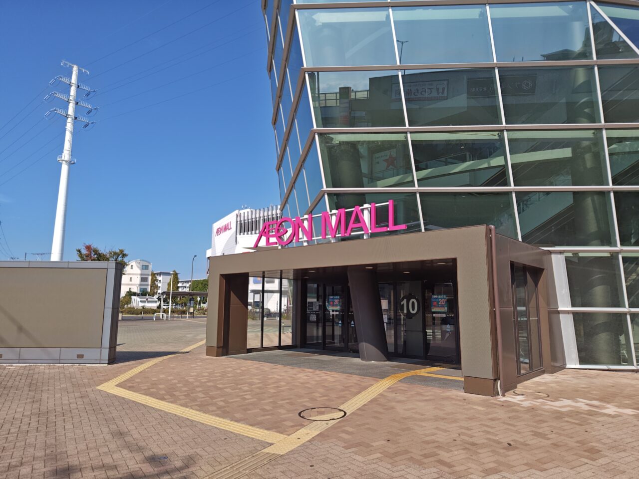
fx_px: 425
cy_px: 240
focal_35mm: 23
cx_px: 320
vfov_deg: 58.9
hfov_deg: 73.9
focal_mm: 5.56
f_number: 1.9
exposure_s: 1/1967
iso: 50
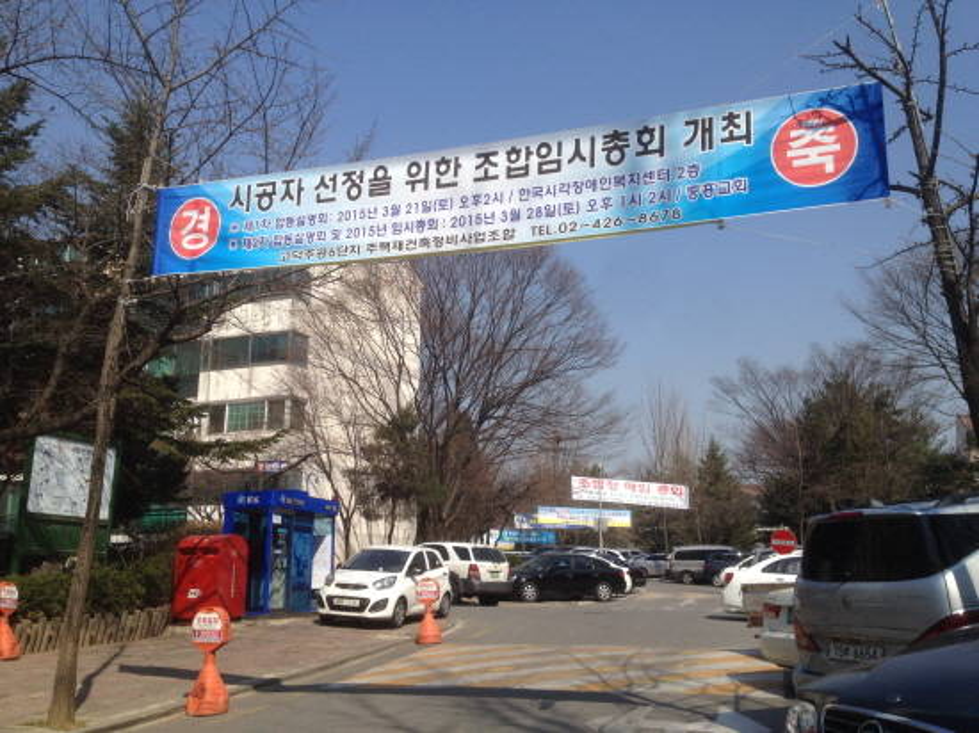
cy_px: 366
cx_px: 490
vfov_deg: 40.7
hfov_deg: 52.6
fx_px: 989
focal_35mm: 35
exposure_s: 1/2045
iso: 50
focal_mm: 4.28
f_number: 2.4
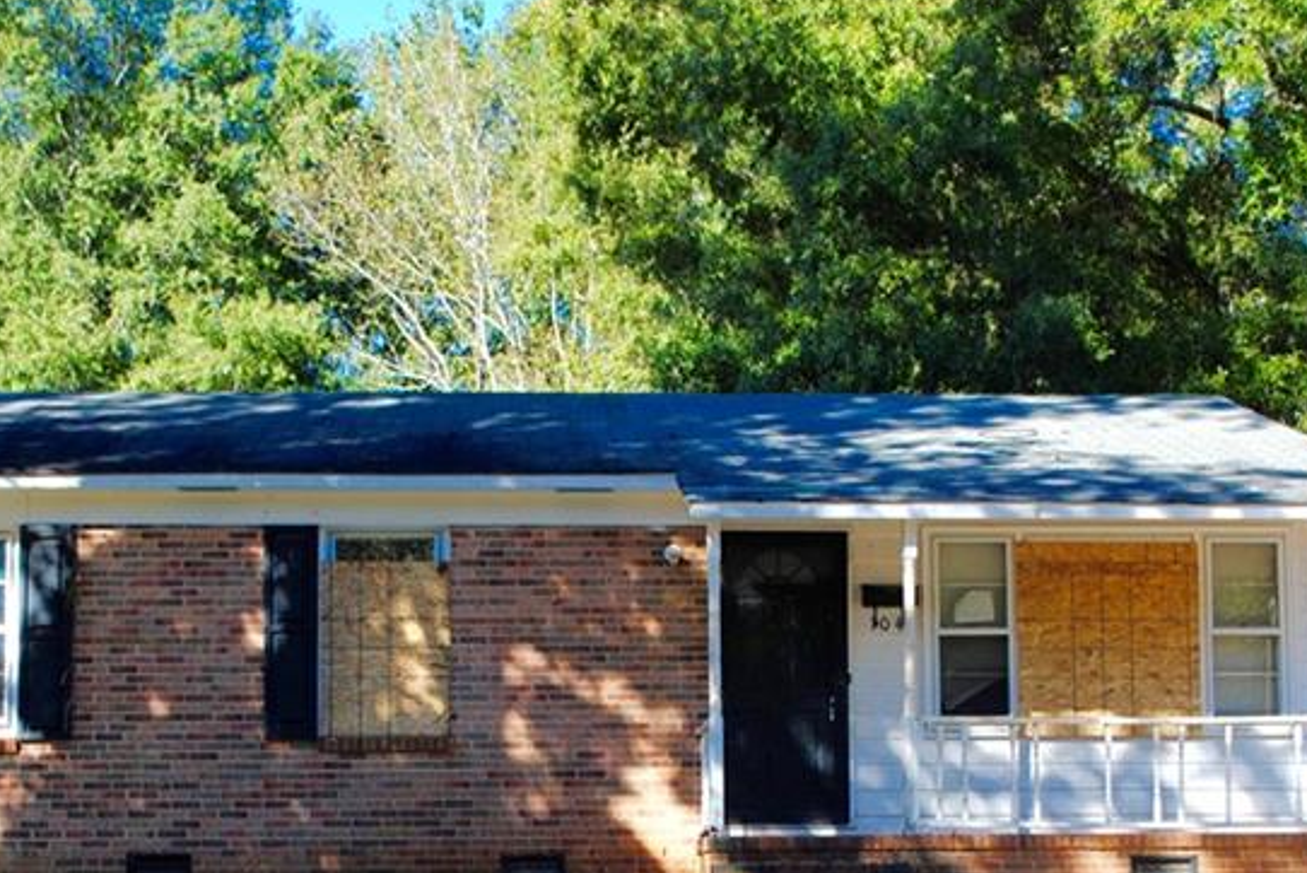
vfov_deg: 19.8
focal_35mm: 68
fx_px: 2470
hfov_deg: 29.6
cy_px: 716
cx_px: 608
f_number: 5.6
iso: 100
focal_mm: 24
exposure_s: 1/200
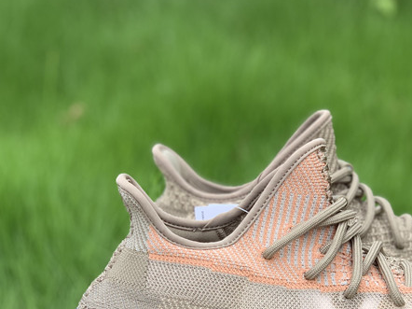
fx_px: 1190
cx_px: 292
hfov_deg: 19.6
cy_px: 255
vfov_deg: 14.7
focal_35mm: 100
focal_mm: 6
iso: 16
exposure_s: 1/358
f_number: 2.4
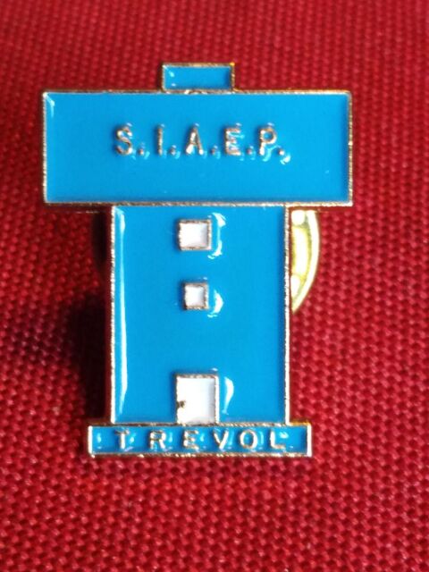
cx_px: 214
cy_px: 286
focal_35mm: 26
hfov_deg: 53.1
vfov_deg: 67.3
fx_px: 430
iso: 534
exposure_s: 1/20
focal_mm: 3.46
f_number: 2.2
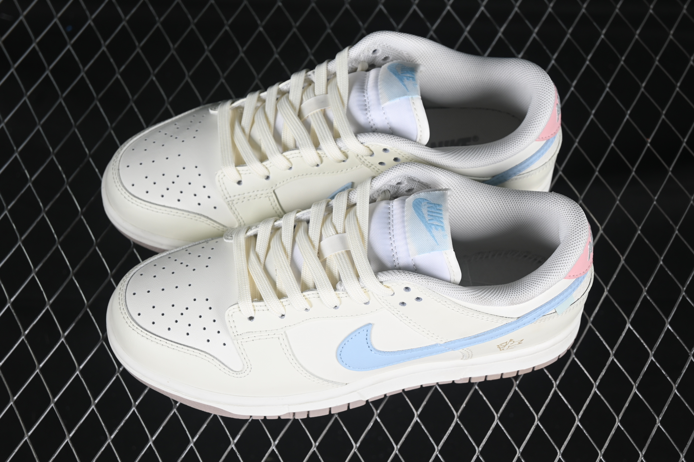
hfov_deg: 27.0
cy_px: 231
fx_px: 1446
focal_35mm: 75
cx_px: 347
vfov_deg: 18.2
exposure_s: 1/80
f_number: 7.1
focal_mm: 50
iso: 160
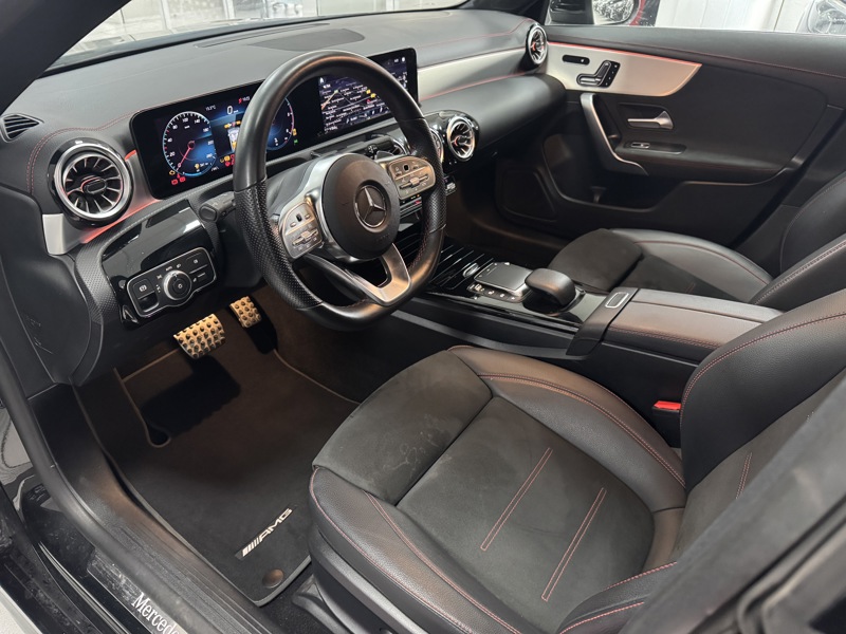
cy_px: 317
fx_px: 587
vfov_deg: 56.8
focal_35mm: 24
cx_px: 423
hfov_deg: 71.6
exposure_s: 1/33
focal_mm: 6.76
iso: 800
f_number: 1.78
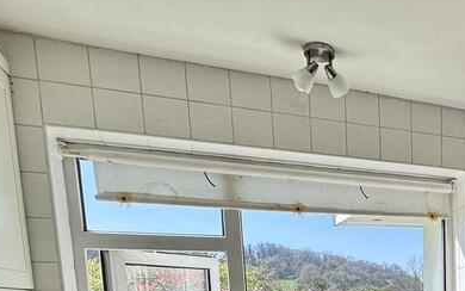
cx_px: 442
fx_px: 494
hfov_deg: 44.4
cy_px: 365
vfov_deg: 27.9
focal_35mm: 39
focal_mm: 2.22
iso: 40
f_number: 2.2
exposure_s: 1/831
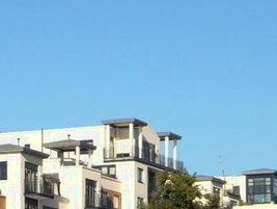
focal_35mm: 178
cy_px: 241
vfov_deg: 8.3
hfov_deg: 11.0
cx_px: 41
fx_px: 1426
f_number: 8.6
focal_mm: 12.2
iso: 160
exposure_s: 1/250
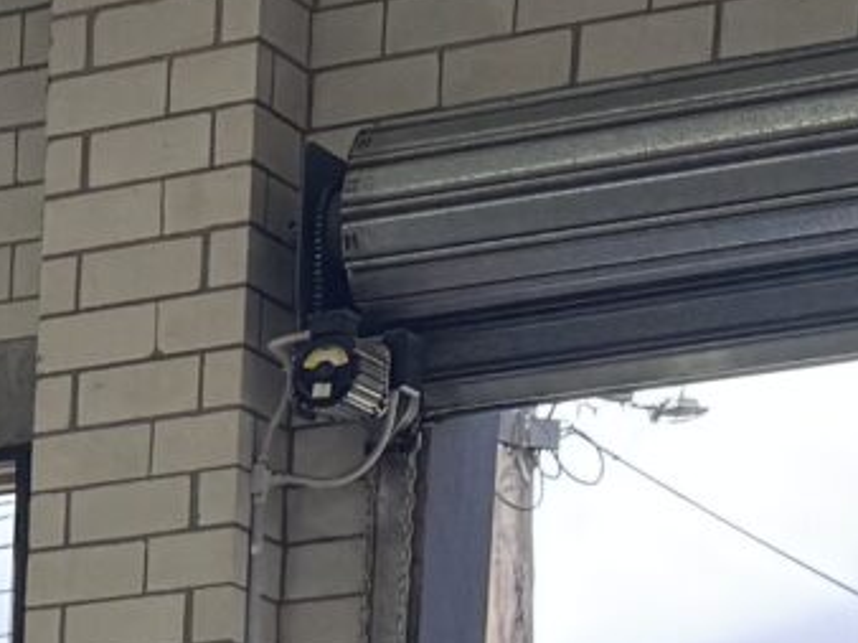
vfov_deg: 6.8
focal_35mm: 182
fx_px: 4508
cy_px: 2323
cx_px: -987
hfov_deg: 9.9
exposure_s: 1/358
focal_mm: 6.76
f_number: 1.78
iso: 80
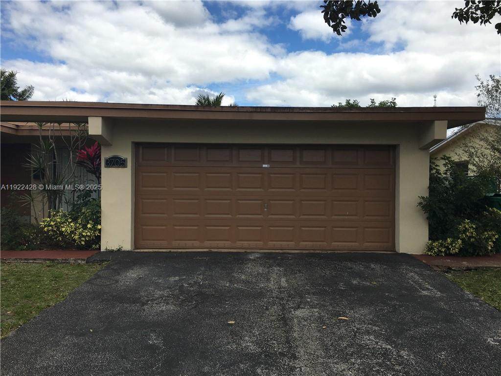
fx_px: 420
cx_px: 250
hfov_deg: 61.7
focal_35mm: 29
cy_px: 188
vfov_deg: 48.2
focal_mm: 4.15
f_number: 2.2
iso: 25
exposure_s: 1/1508
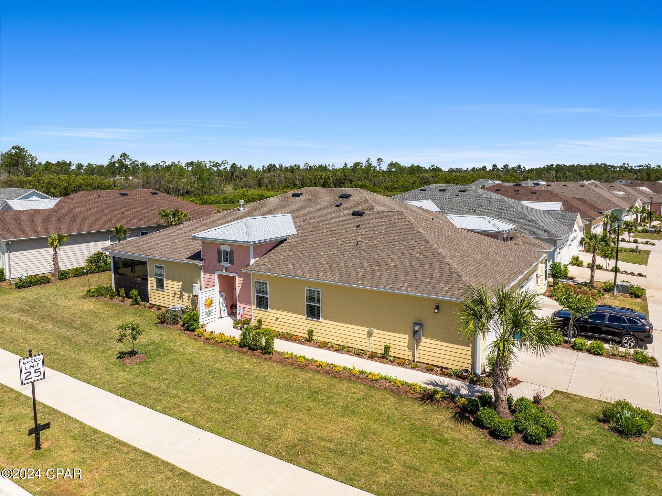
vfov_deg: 56.8
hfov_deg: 71.6
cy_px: 248
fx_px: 459
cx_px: 331
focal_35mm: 24
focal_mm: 12.29
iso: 100
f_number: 5
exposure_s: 1/640
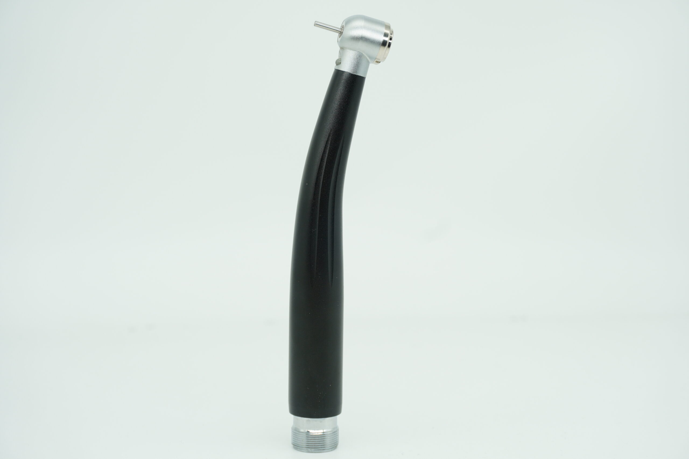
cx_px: 344
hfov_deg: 27.0
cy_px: 230
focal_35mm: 75
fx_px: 1435
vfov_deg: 18.2
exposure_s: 1/100
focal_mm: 50
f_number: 8
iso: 200
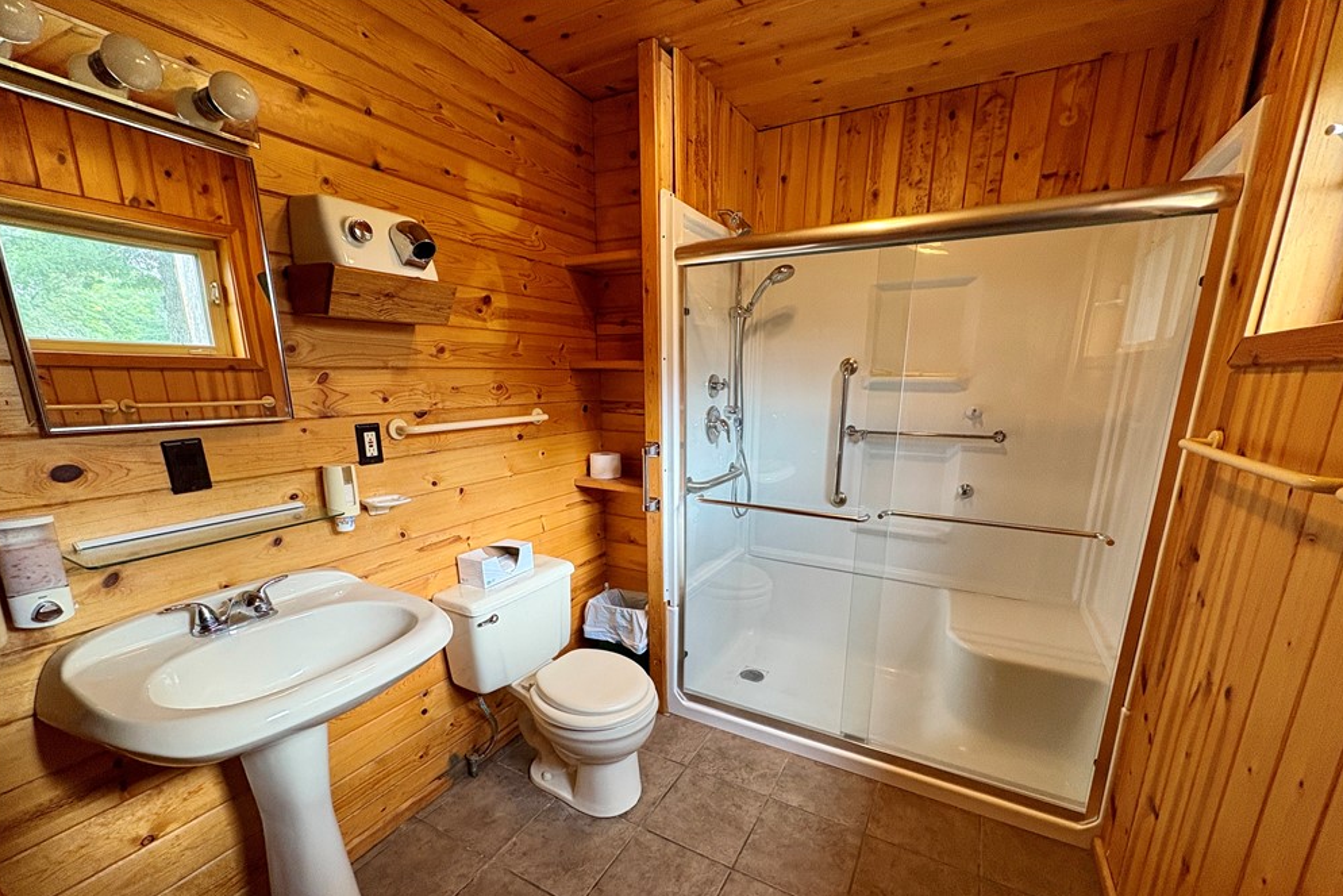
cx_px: 680
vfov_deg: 76.9
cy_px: 514
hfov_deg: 100.4
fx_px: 560
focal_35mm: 15
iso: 250
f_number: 2.2
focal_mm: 2.22
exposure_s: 1/79
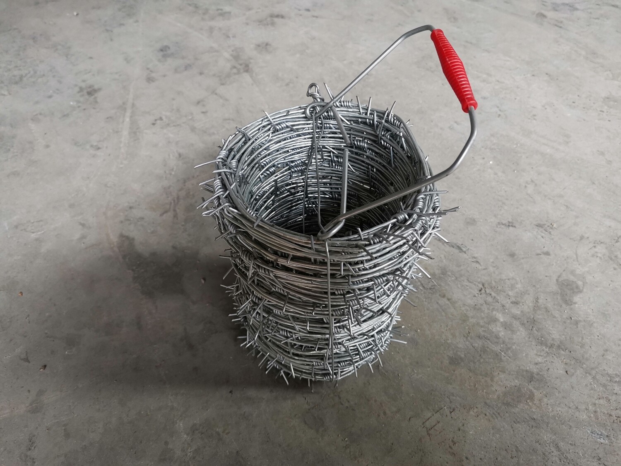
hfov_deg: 67.3
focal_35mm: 26
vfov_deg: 53.1
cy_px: 233
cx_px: 310
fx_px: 466
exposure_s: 1/33.3
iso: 640
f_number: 1.8
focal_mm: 4.75
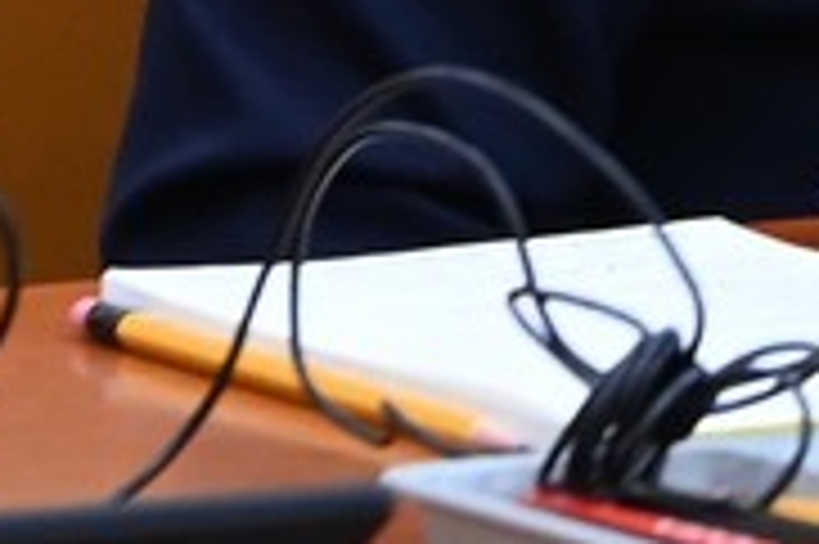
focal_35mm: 1000
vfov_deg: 1.4
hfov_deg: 2.1
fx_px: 22729
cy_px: -1234
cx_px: 1719
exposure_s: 1/250
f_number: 5.6
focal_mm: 130
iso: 3200
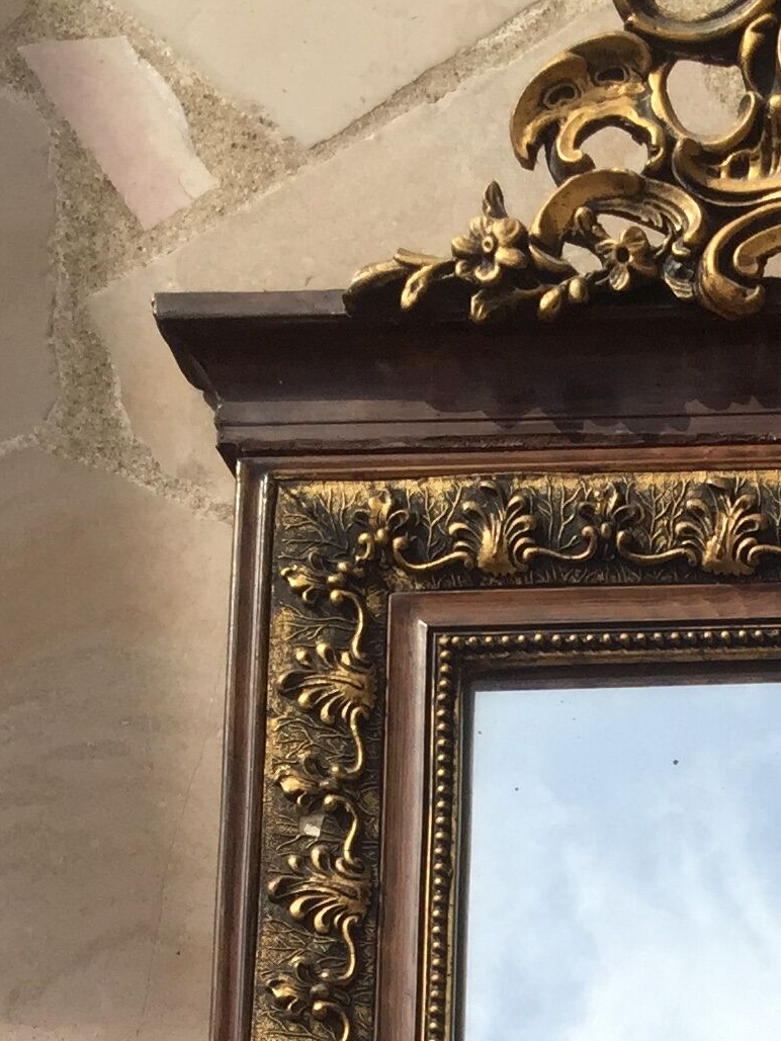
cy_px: 1477
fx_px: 2767
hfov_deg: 15.1
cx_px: 1115
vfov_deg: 19.1
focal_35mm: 92
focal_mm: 4.15
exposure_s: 1/2326
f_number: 2.2
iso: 32
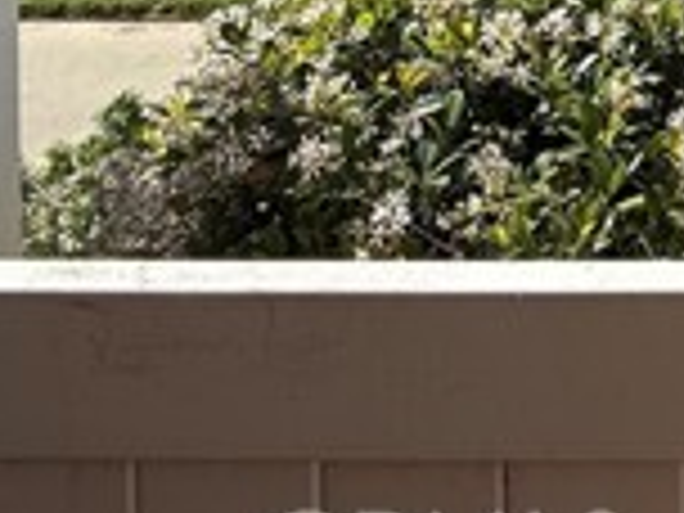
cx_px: 958
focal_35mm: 59
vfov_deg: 18.3
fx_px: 1166
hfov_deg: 26.2
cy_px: -464
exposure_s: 1/1312
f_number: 2.2
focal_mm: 2.22
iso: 64
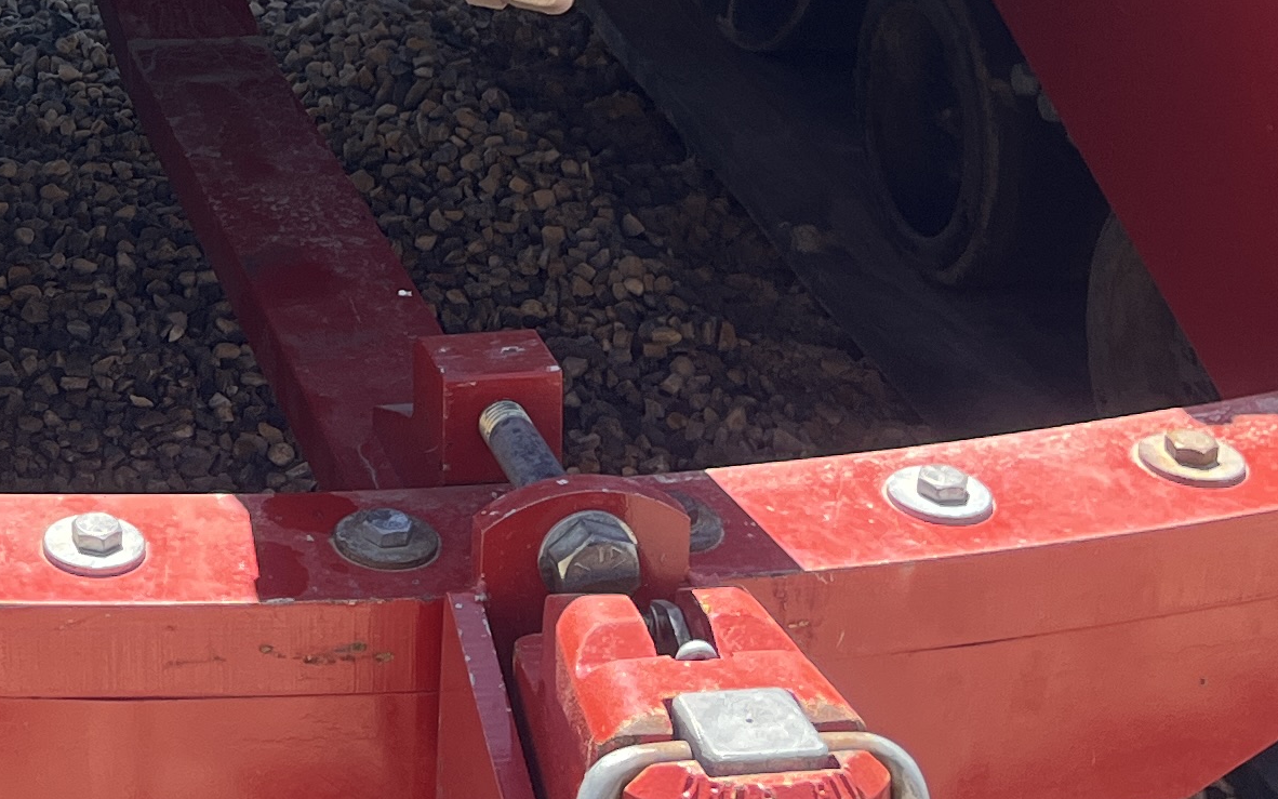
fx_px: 3274
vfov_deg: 13.2
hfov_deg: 20.8
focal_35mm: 94
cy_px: -342
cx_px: -211
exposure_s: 1/696
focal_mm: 5.1
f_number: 1.6
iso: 50
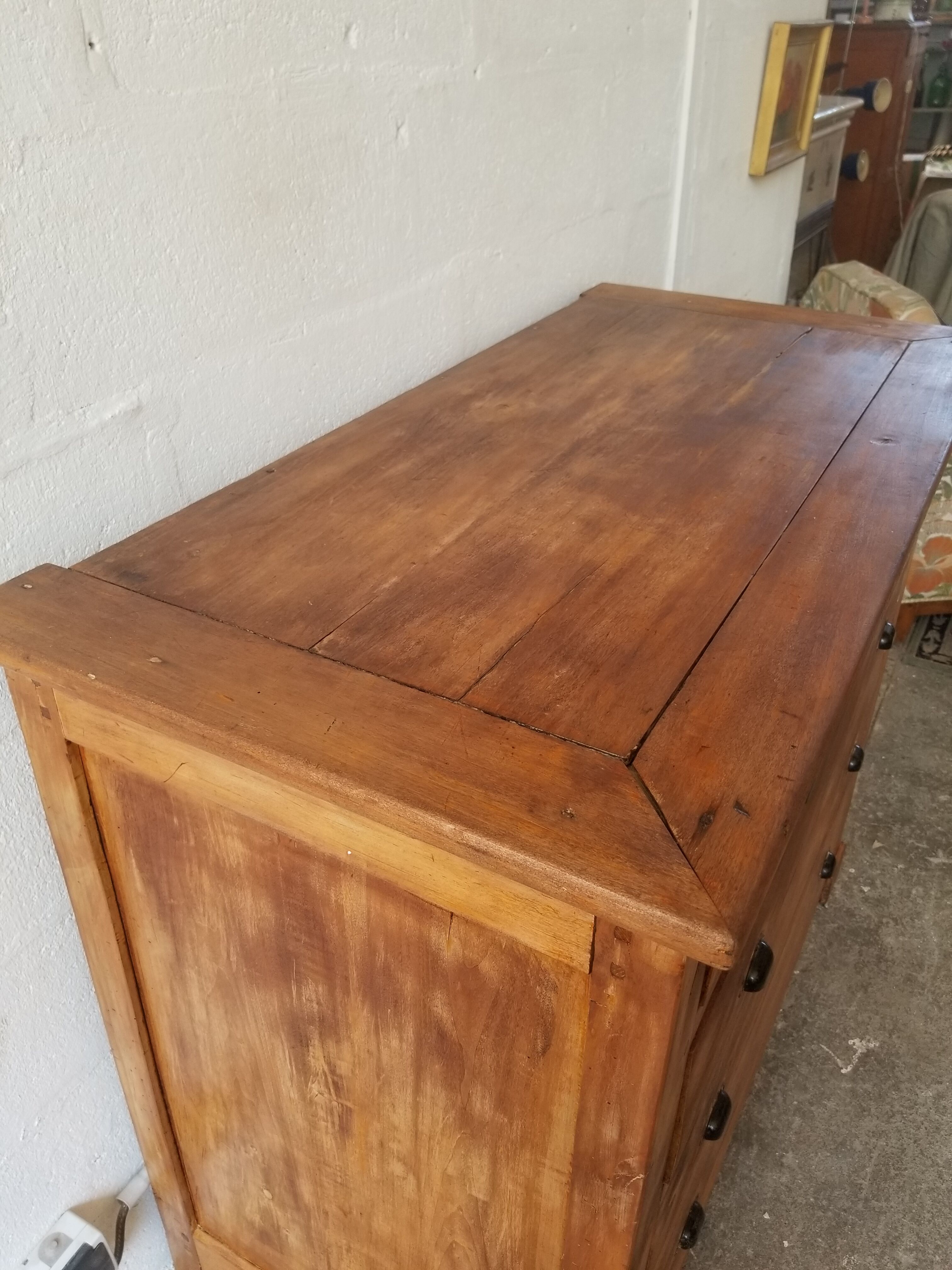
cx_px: 476
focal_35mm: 26
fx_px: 953
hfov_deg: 53.1
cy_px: 635
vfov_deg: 67.3
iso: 80
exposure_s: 1/100
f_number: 1.7
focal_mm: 4.25
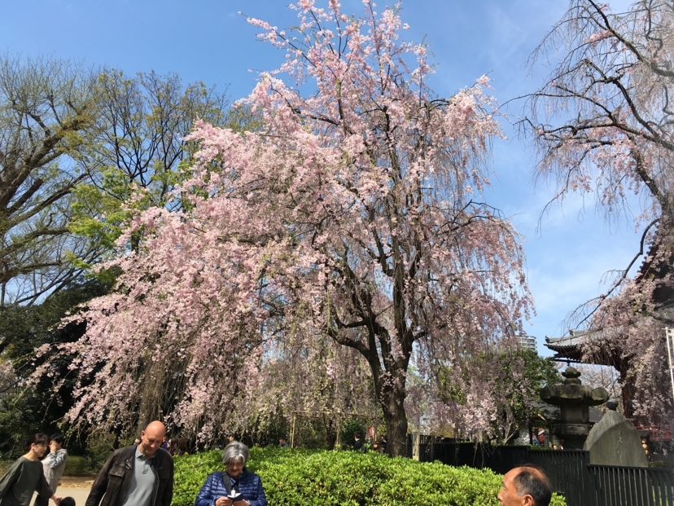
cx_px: 337
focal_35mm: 29
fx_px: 565
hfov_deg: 61.7
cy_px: 253
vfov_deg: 48.2
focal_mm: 4.15
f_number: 2.2
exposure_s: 1/1282
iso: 25
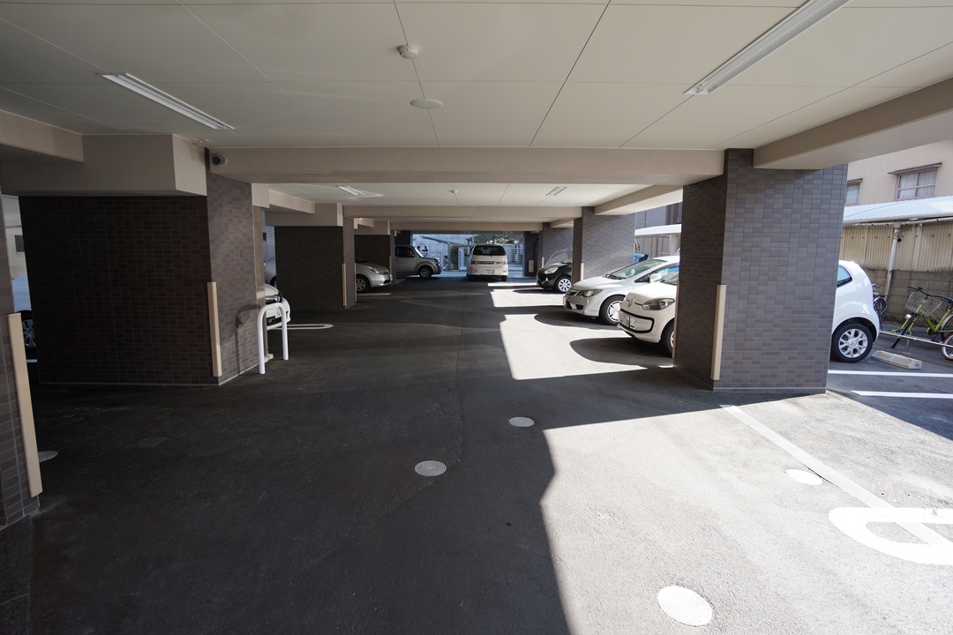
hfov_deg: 95.0
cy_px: 318
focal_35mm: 16
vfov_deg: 72.1
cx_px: 476
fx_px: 437
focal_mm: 11
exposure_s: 1/80
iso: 100
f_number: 5
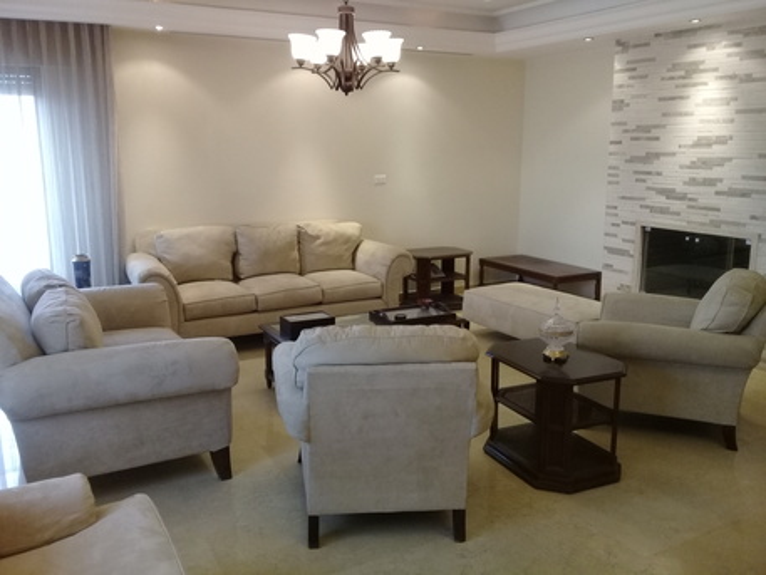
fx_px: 686
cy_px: 288
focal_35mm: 31
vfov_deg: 45.5
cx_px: 383
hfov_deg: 58.3
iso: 125
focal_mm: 3.3
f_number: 2.2
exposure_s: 1/33
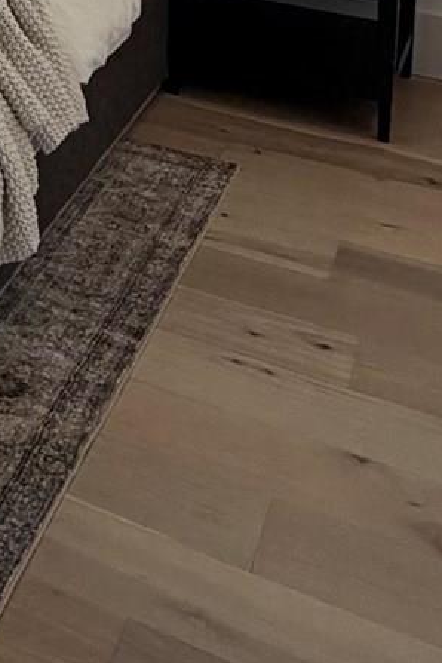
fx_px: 1381
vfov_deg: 21.7
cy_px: -377
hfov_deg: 15.6
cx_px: -352
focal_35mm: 75
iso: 125
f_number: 2.2
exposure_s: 1/121
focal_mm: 2.22
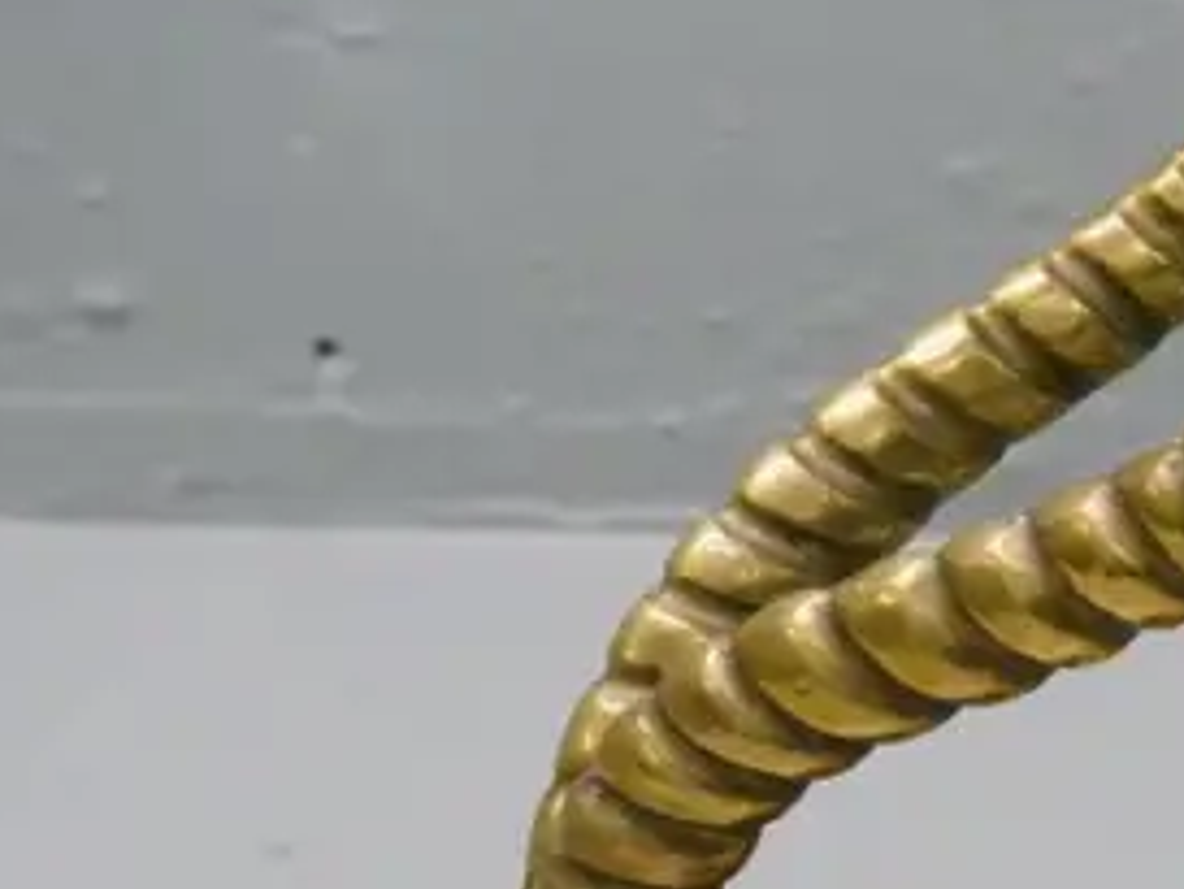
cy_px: 1097
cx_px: 1730
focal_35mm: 150
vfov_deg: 9.7
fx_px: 5133
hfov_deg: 12.6
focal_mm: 20
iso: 3200
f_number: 5
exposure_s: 1/200
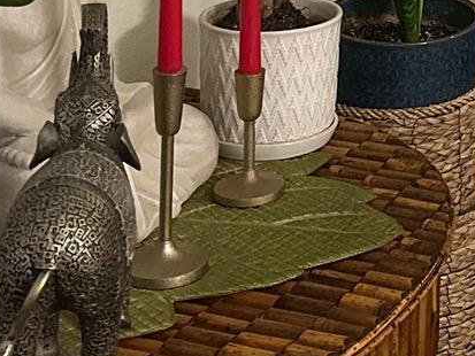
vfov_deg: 11.4
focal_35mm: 119
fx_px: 1633
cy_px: -334
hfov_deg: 15.5
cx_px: 669
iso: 800
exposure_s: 1/40
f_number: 1.78
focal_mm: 6.86
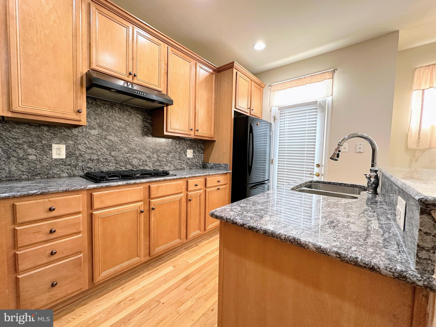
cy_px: 164
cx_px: 218
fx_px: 176
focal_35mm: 14
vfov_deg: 85.7
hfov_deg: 102.1
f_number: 2.2
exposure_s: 1/60
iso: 200
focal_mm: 2.22
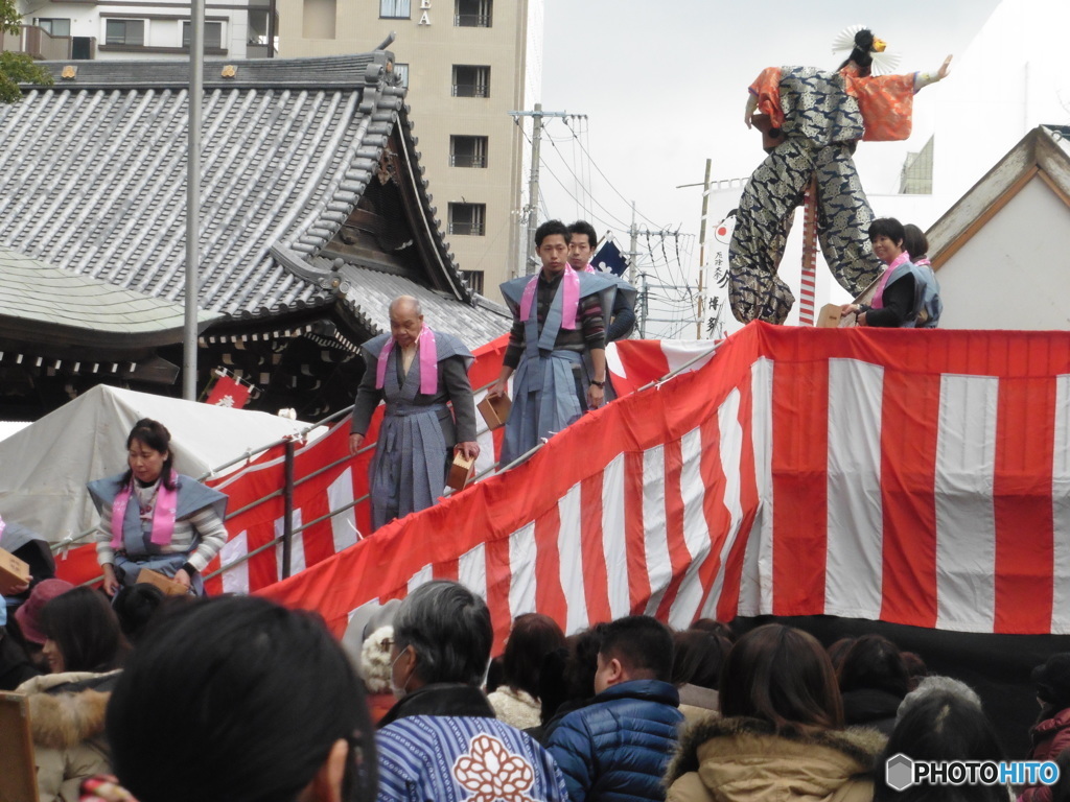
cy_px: 401
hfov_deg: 15.3
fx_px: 3987
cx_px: 535
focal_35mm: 129
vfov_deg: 11.5
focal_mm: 23.1
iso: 400
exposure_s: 1/500
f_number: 5.4
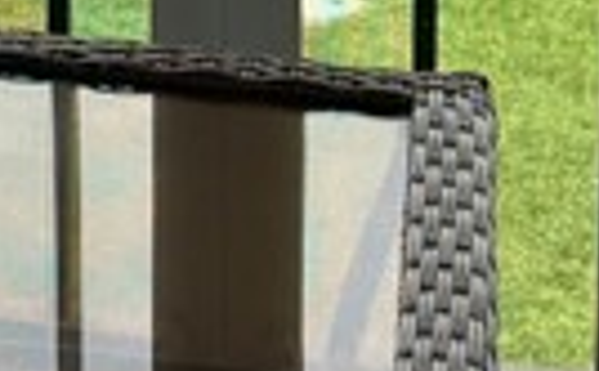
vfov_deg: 6.1
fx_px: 3175
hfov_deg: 10.2
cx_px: -483
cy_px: -822
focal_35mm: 195
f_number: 1.78
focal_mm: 6.86
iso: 80
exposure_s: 1/1923
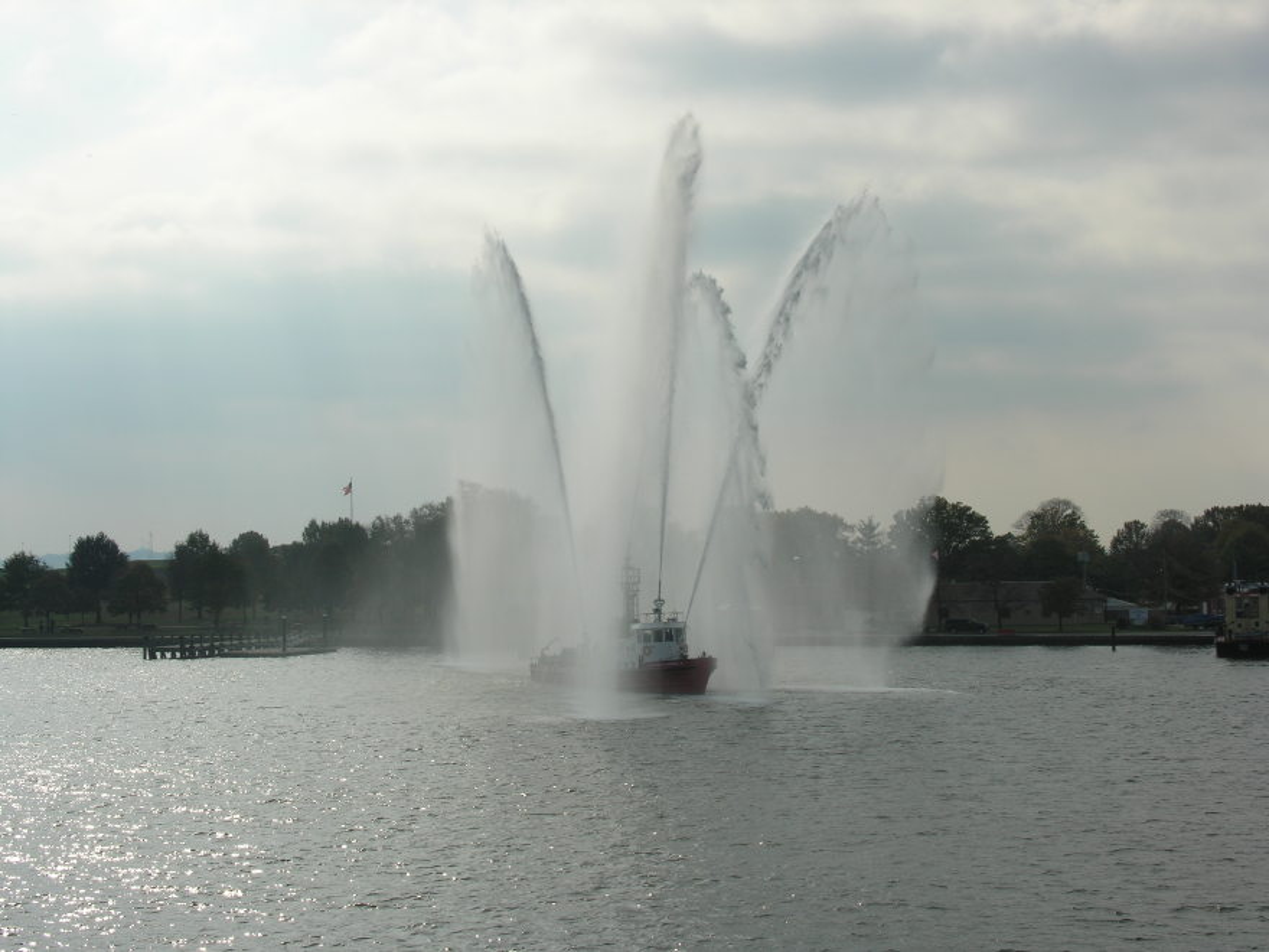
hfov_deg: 27.4
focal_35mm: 71
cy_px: 476
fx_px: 2603
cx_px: 634
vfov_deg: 20.7
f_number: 7.4
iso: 50
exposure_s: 1/297
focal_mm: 18
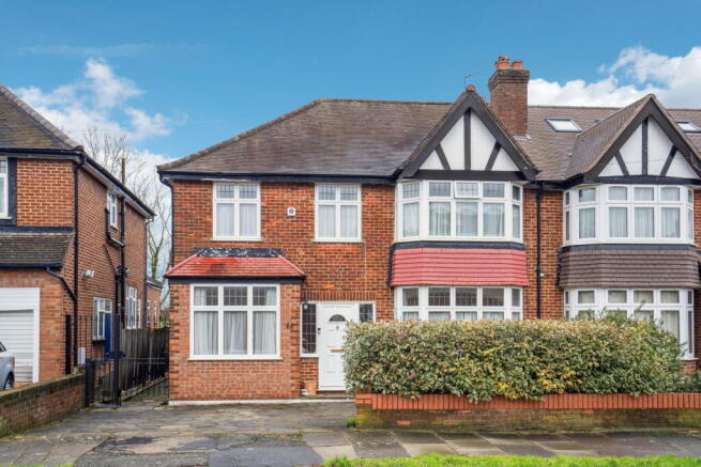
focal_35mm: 35
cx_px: 350
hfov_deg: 54.4
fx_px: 682
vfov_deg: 37.9
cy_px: 234
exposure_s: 1/50
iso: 640
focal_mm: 35
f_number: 13
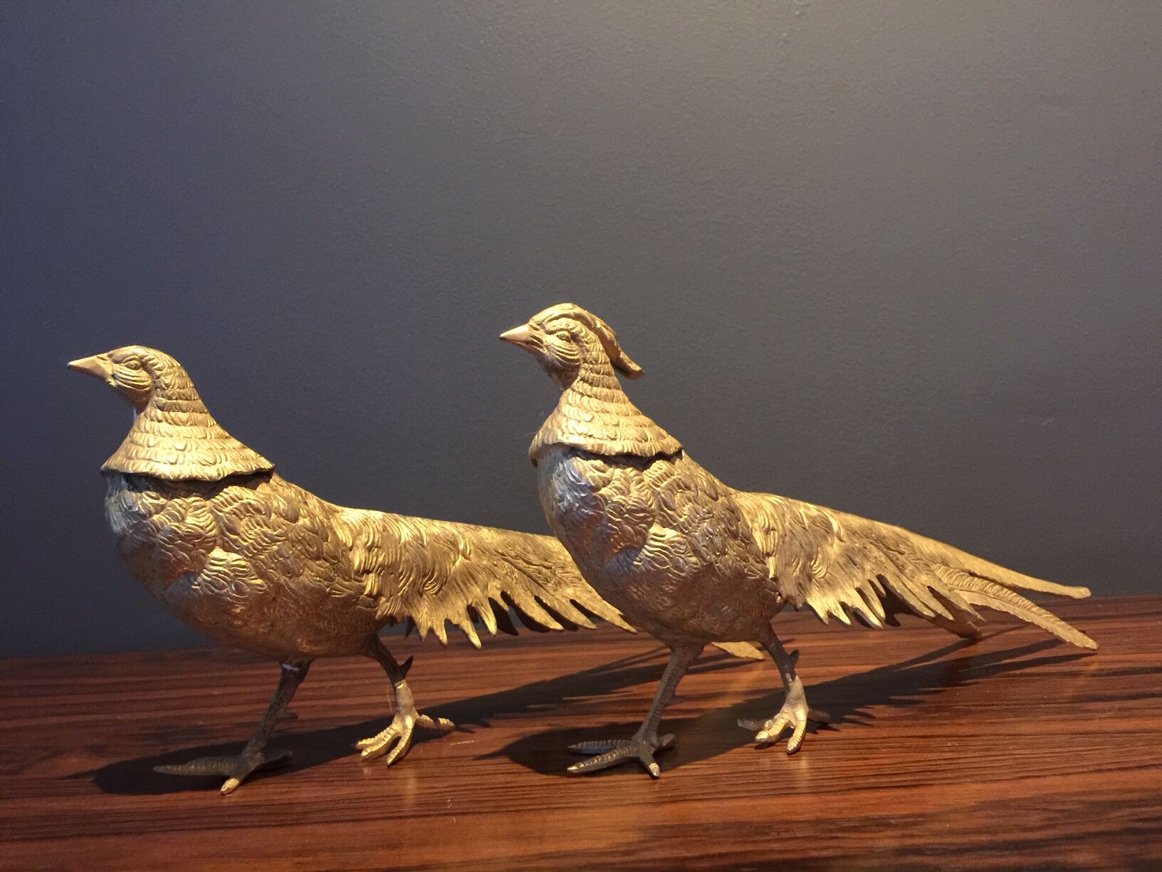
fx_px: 973
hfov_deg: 61.7
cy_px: 436
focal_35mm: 29
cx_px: 581
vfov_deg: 48.2
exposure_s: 1/8
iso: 125
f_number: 2.2
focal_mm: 4.15
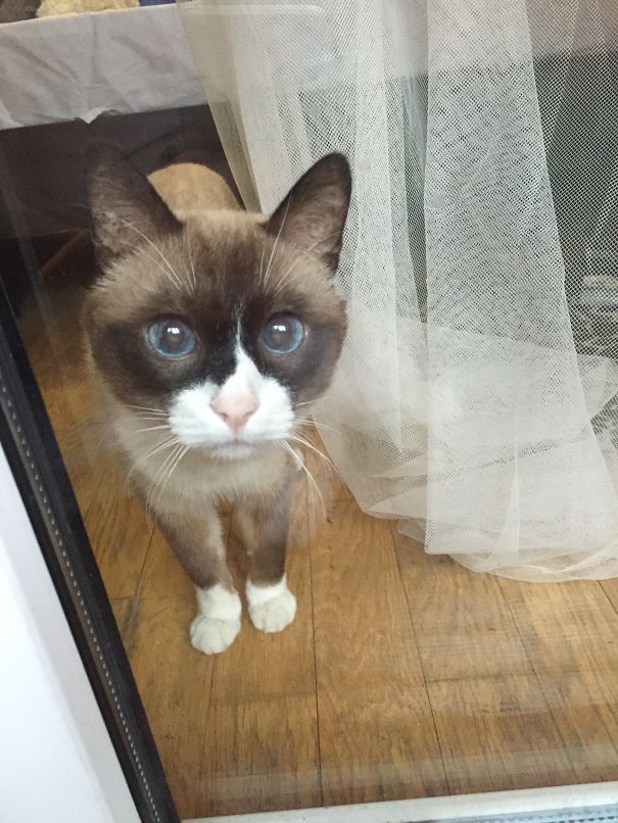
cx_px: 309
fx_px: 690
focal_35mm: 29
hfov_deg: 48.3
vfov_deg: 61.6
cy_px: 412
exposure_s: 1/17
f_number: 2.2
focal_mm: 4.15
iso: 250
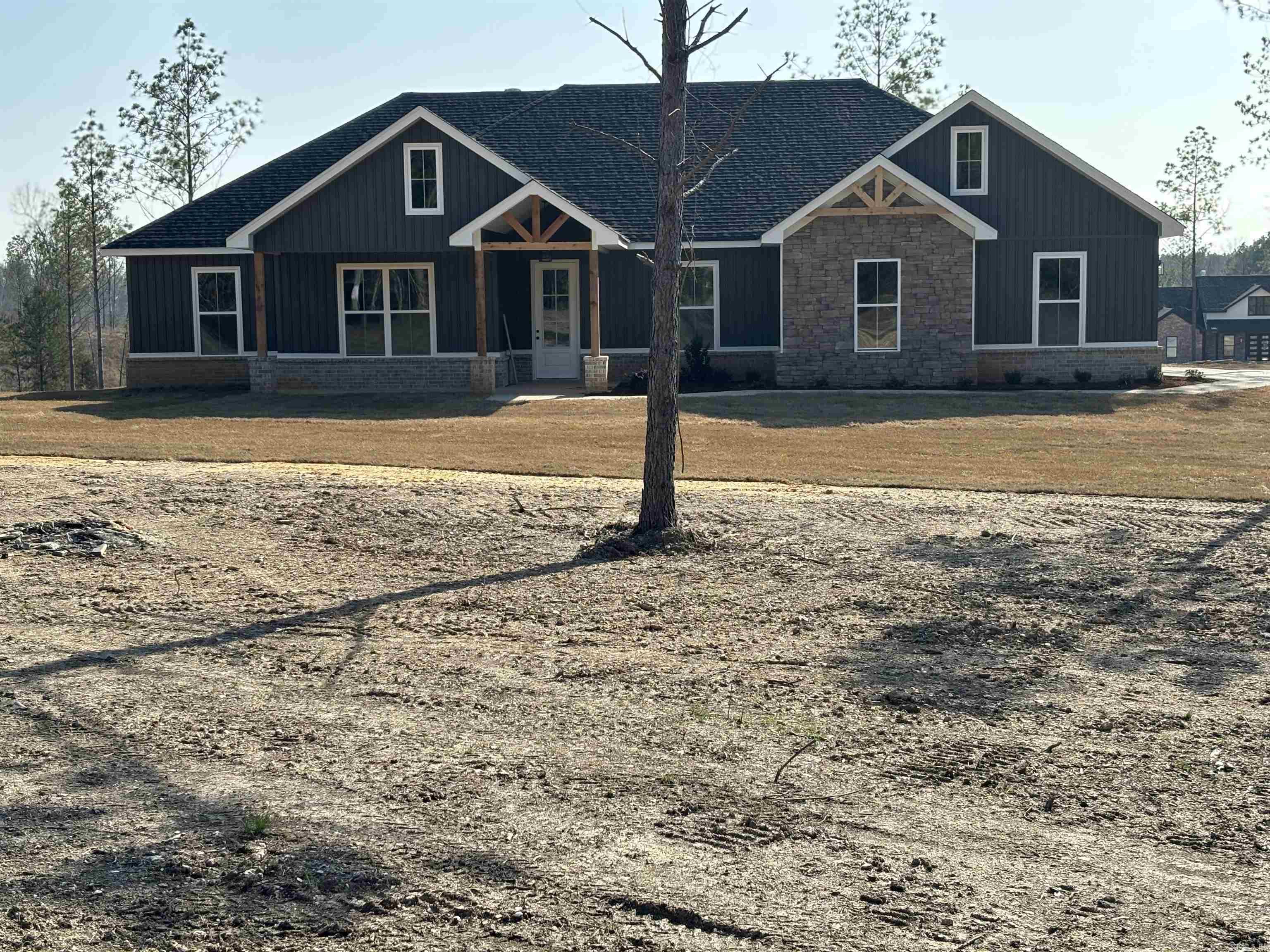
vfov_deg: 28.0
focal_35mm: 52
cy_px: 476
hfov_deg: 36.8
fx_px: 1908
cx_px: 635
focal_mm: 5.96
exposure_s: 1/1616
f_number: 1.6
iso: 32
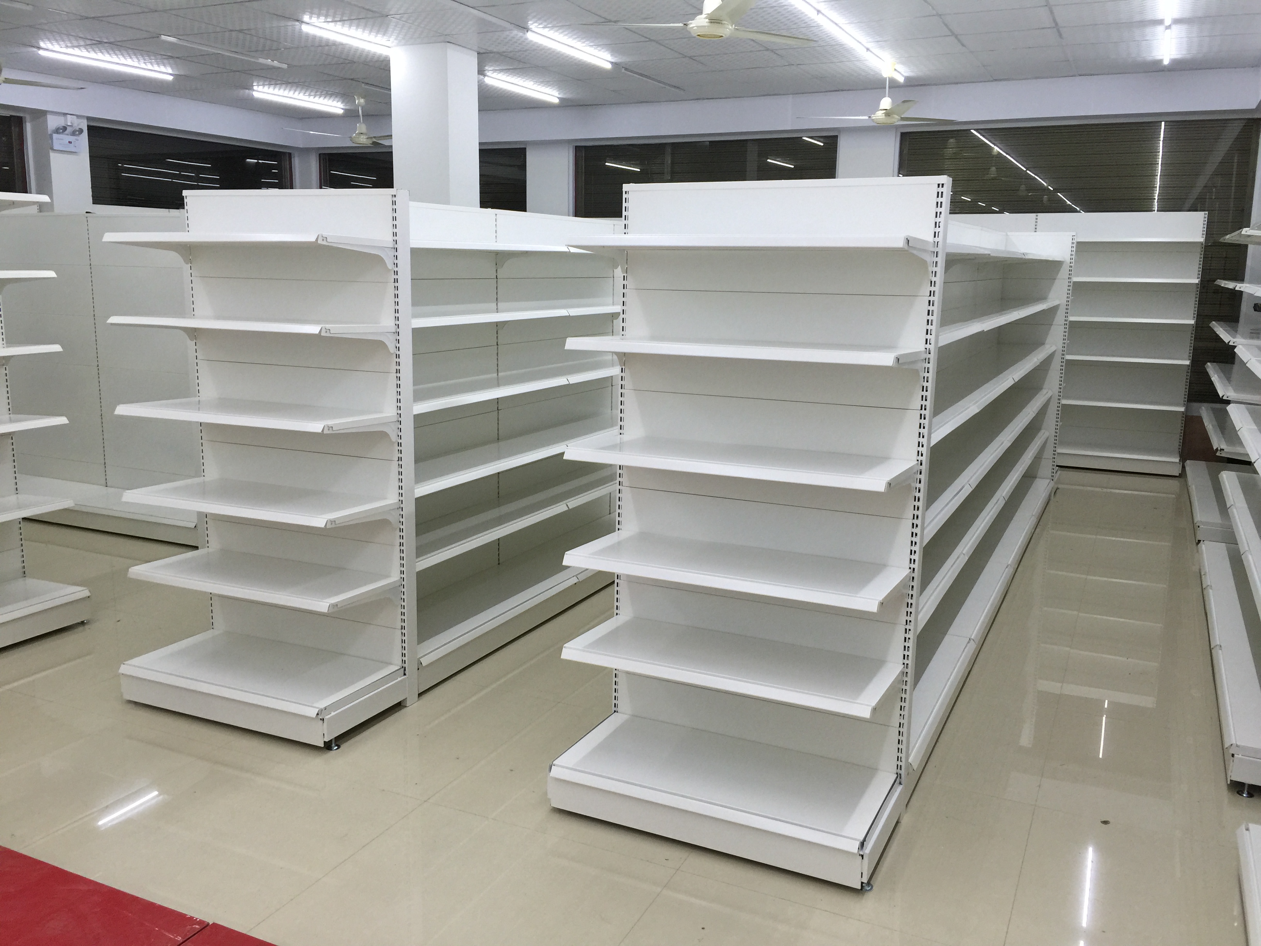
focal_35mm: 29
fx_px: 1056
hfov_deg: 61.7
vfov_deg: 48.2
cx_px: 630
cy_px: 473
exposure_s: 1/33
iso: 40
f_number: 2.2
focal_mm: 4.15
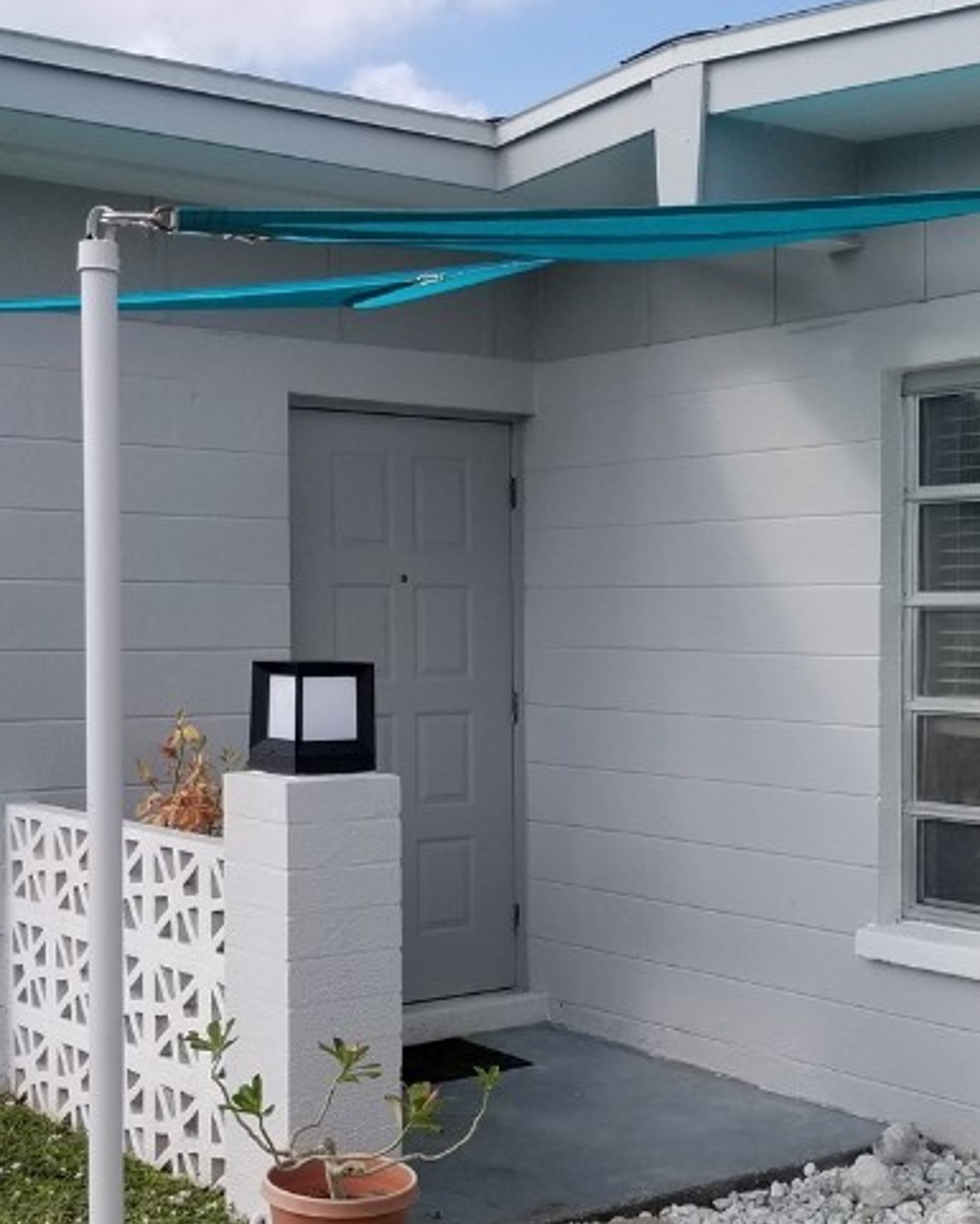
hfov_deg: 27.8
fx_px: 1957
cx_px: 690
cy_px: 776
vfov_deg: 34.5
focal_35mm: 54
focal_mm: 4.25
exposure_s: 1/1944
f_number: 1.7
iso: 50
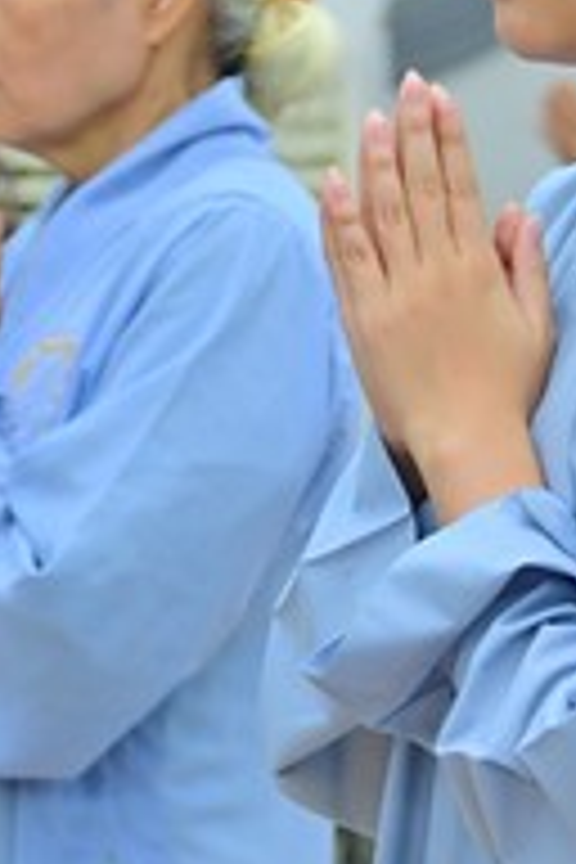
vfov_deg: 9.4
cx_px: 173
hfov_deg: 6.2
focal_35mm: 220
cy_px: 464
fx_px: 5280
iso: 1250
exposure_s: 1/80
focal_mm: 65
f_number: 4
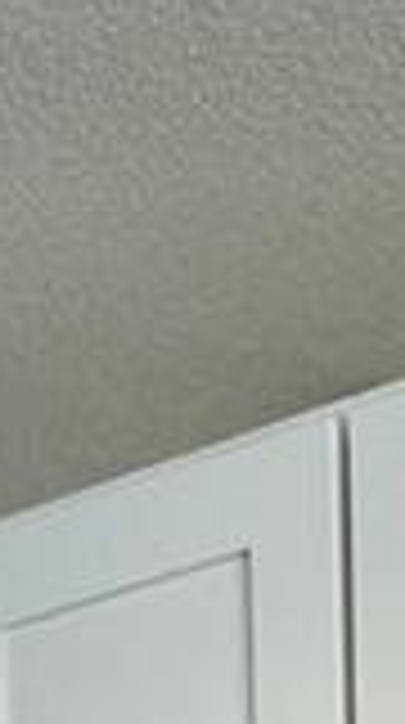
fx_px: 2187
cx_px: 630
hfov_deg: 10.2
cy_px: 1866
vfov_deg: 12.9
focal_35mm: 114
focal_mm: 2.22
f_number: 2.2
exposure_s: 1/120
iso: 250
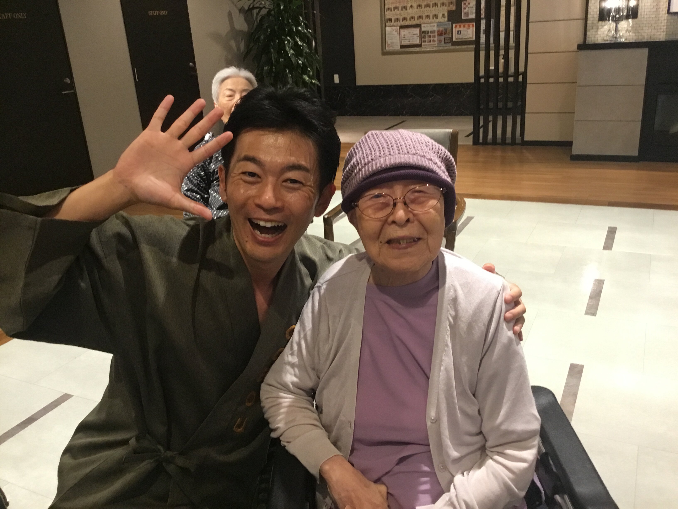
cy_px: 254
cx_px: 339
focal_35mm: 31
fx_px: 607
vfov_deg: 45.4
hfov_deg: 58.4
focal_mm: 3.3
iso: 160
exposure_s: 1/30
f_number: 2.4
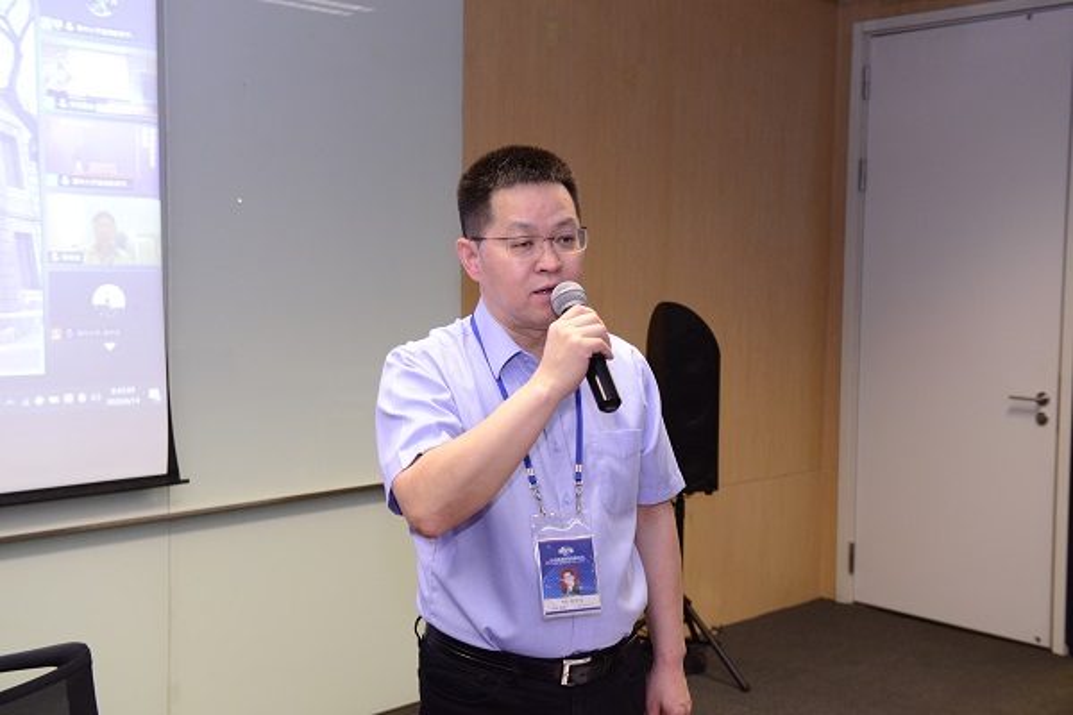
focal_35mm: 45
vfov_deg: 29.9
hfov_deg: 43.6
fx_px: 1341
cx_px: 536
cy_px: 358
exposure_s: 1/80
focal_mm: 45
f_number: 5.6
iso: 2200
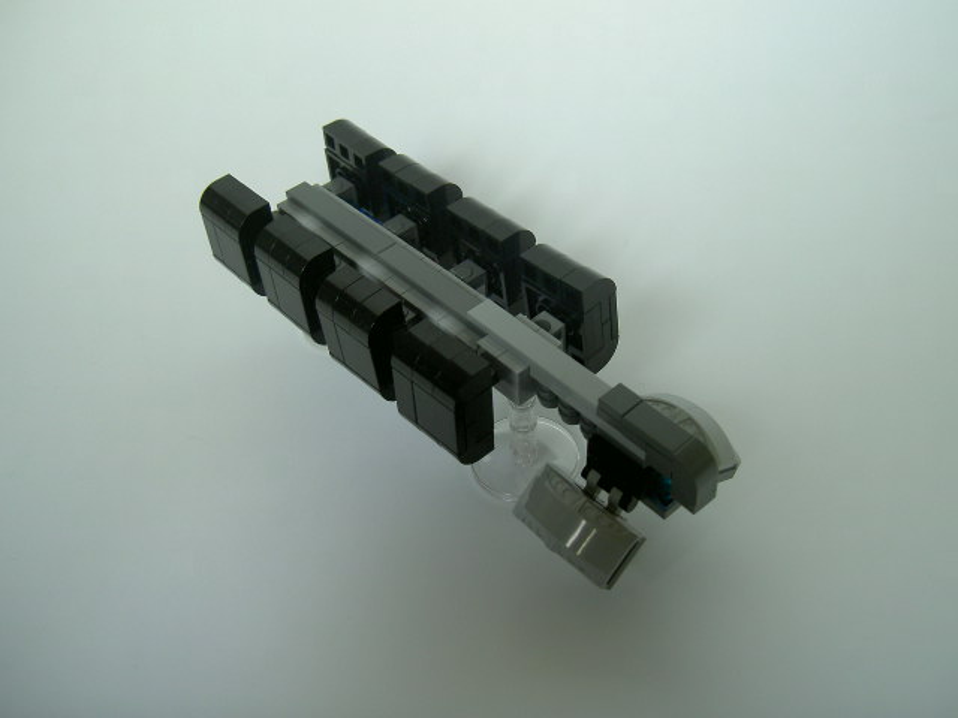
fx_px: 1079
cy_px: 359
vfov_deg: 36.8
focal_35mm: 39
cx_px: 479
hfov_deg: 47.9
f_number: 2.8
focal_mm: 8
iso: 100
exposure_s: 1/29.9
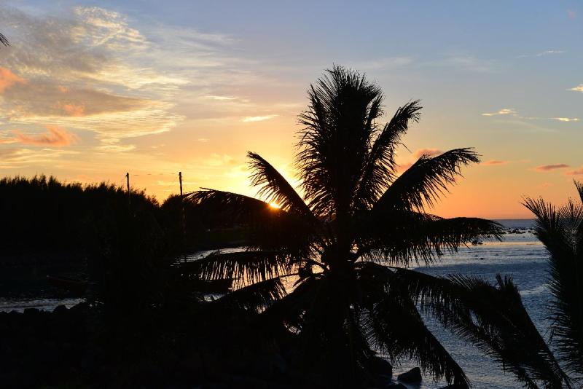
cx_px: 292
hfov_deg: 33.4
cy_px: 194
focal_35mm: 60
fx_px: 972
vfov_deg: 22.6
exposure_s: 1/250
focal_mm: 60
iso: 200
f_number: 8
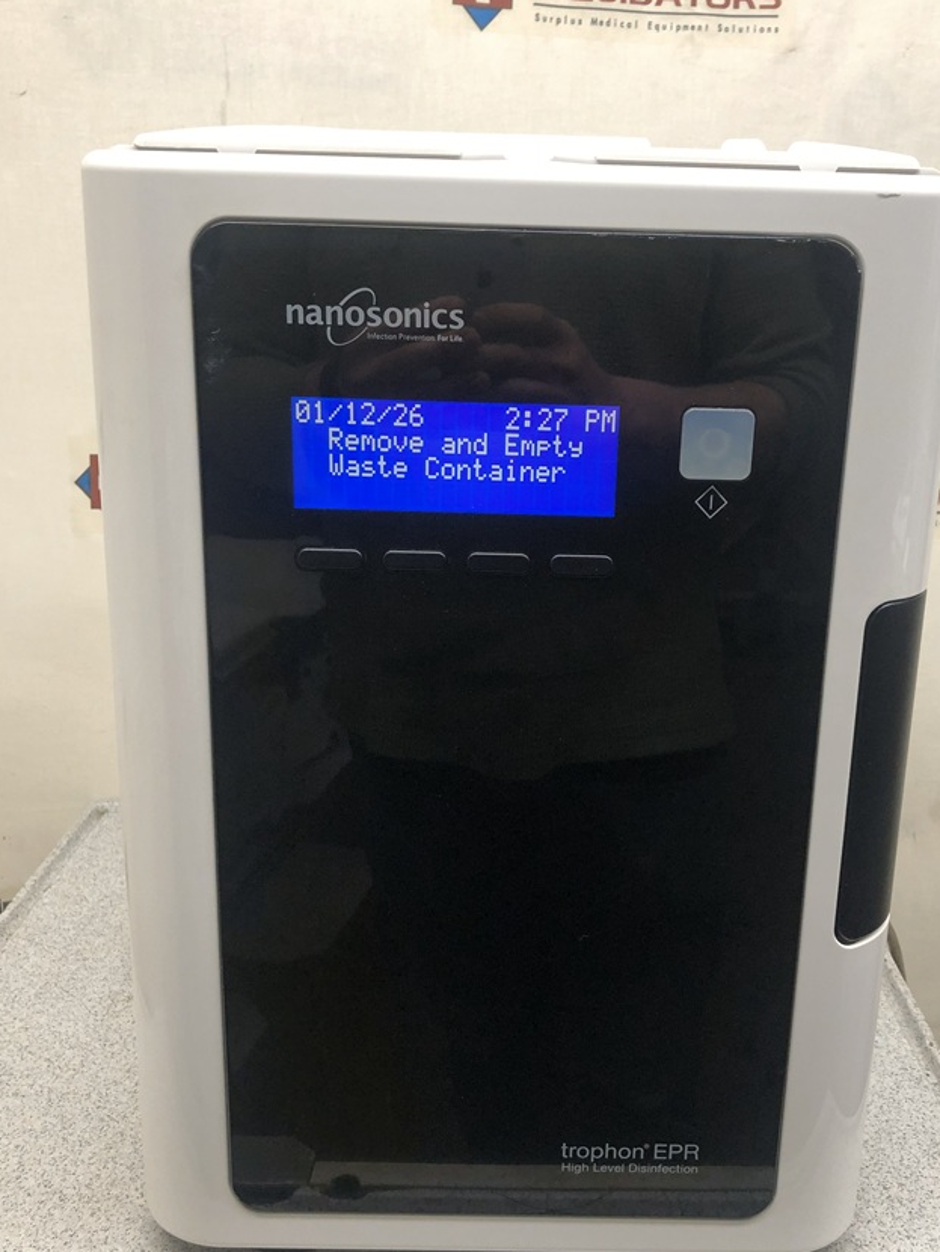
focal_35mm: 34
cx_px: 548
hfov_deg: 41.7
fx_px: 1230
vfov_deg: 53.9
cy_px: 614
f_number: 1.8
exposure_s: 1/30
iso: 32
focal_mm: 3.99
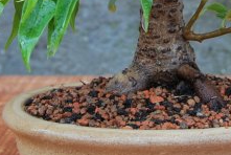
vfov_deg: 10.8
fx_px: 802
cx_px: 156
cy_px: -35
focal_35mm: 125
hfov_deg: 16.4
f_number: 7.1
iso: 200
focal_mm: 23
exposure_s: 1/60
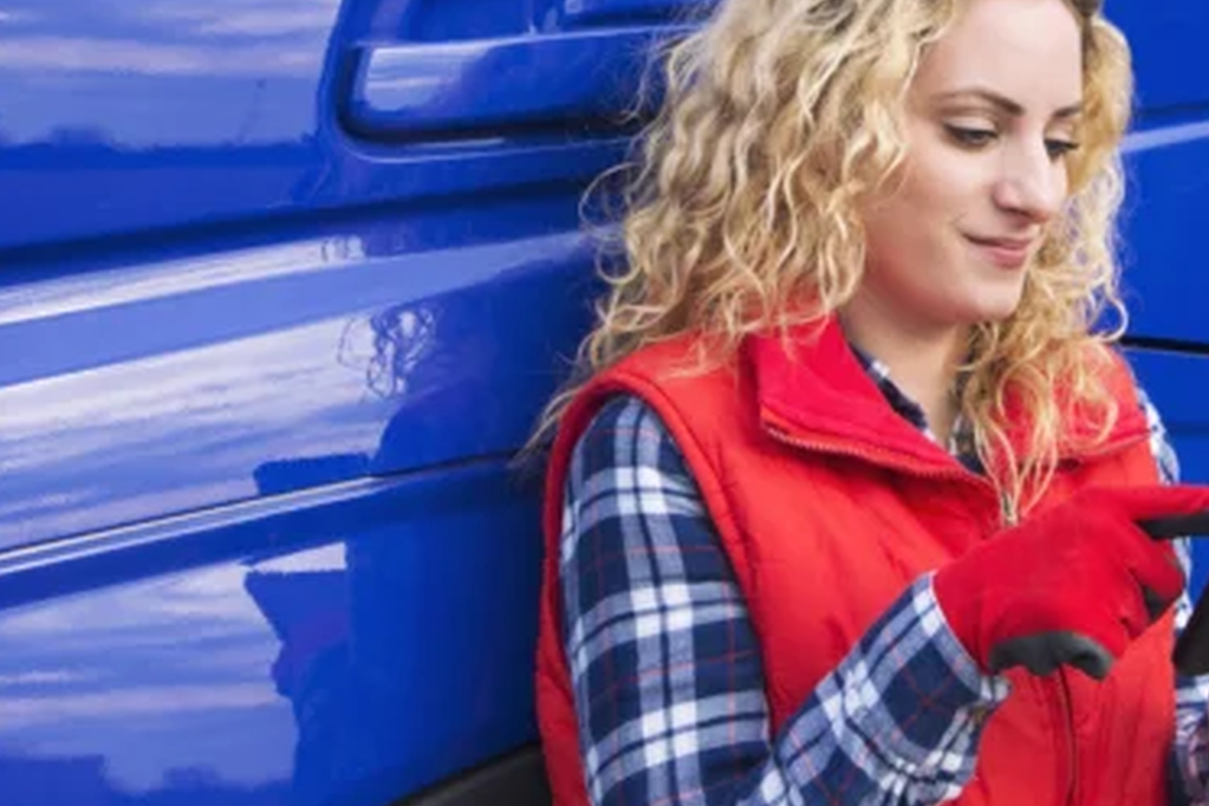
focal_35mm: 55
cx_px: 968
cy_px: 161
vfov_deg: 24.2
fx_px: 1847
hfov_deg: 35.1
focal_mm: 20
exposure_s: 1/500
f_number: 5.6
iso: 320
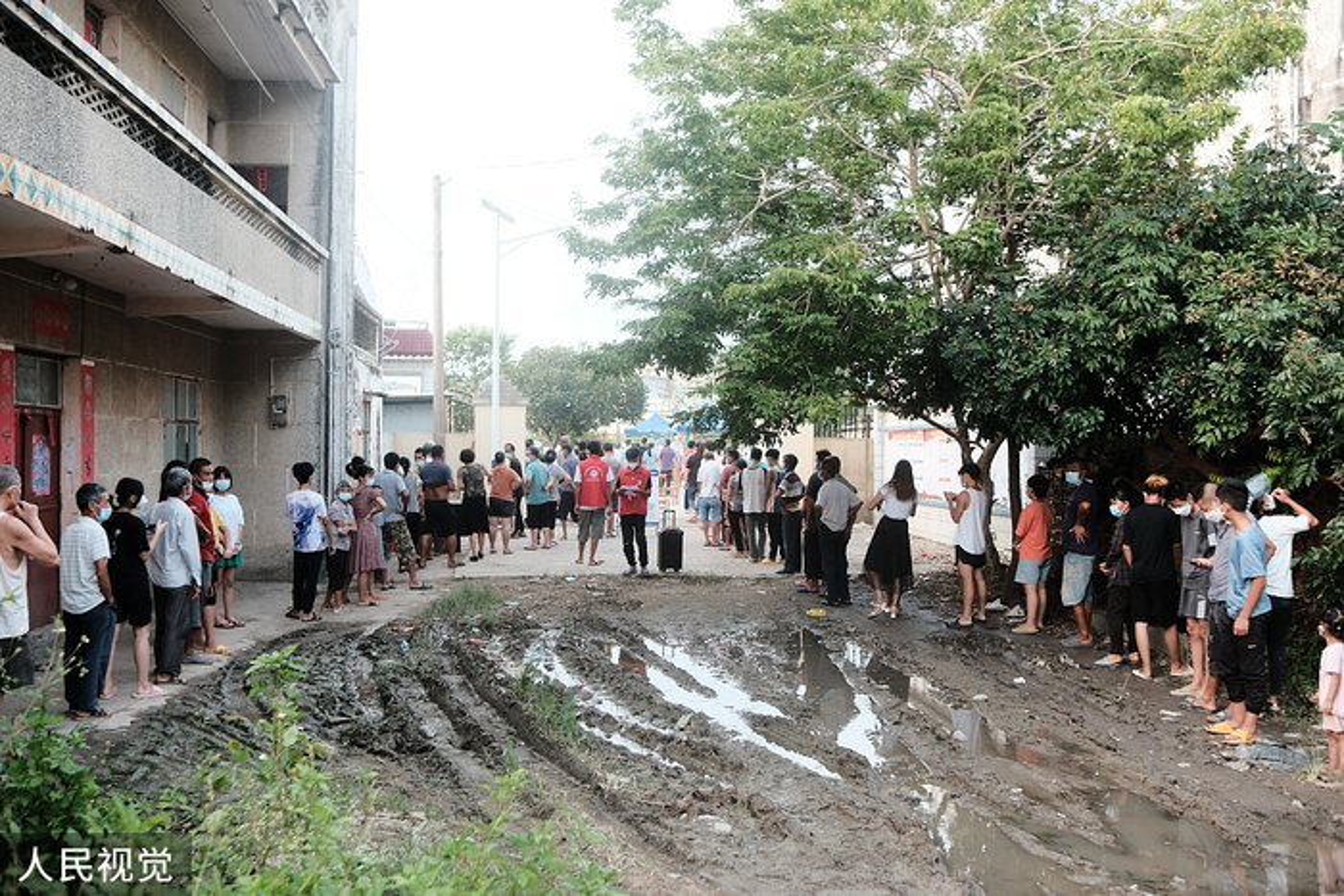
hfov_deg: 54.4
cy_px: 448
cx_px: 672
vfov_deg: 37.9
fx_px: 1307
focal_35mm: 35
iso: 400
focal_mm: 23
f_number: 2.8
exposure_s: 1/40
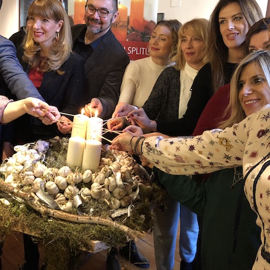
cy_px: 121
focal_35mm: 37
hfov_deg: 44.8
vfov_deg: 44.9
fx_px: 327
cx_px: 114
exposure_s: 1/13
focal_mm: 3.99
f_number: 1.8
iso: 100
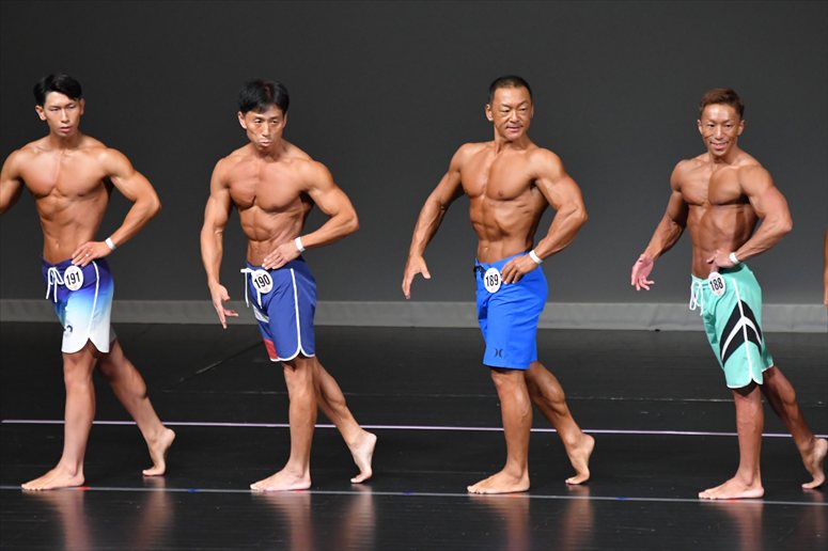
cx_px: 414
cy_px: 276
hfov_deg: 6.5
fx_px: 7242
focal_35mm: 315
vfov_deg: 4.4
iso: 4000
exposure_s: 1/400
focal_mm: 210
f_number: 5.6
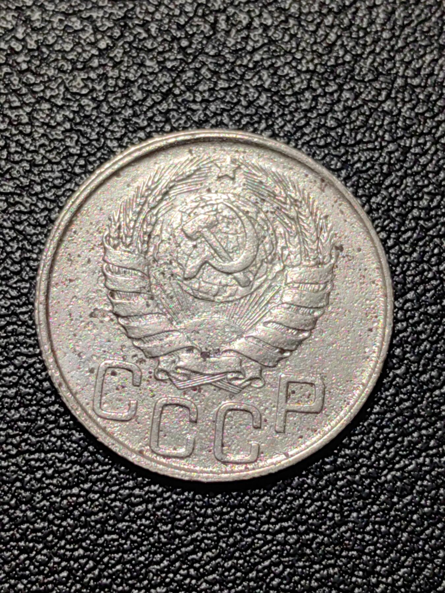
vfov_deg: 21.5
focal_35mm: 91
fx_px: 1560
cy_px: 296
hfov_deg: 16.2
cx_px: 222
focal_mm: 5.75
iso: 50
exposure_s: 1/222
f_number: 2
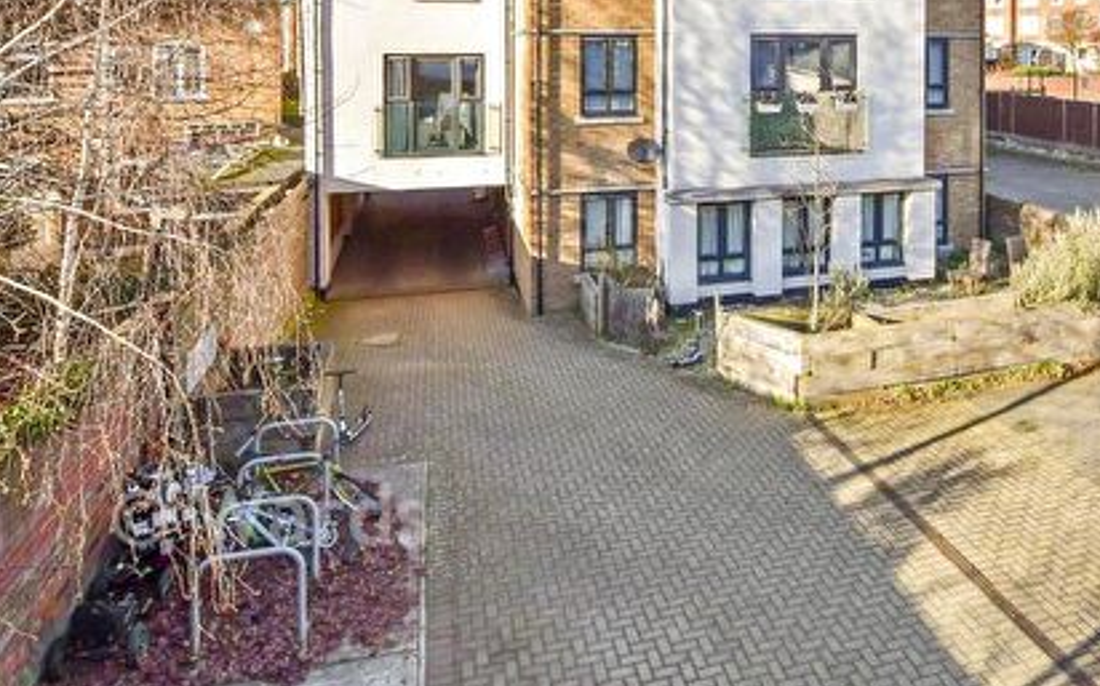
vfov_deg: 44.0
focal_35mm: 26
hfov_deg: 68.8
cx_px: 718
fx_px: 779
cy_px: 89
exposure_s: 1/640
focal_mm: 10
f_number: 8
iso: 400
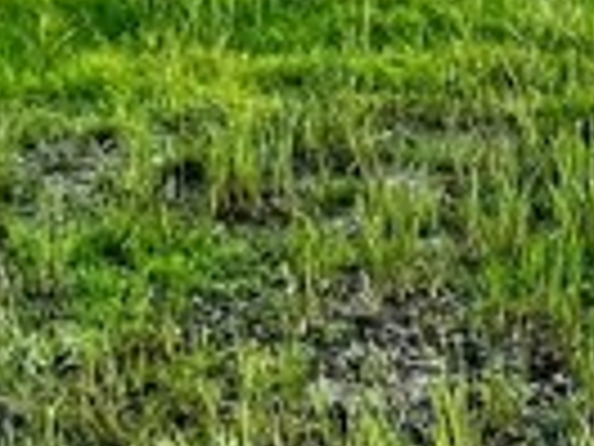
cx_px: 554
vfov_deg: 13.0
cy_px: -401
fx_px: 1733
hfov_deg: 19.1
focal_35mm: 101
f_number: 1.8
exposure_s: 1/99
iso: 32
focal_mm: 1.57
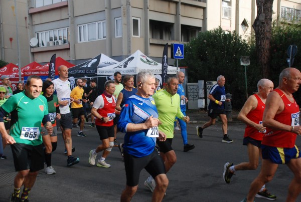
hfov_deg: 41.0
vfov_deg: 28.2
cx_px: 150
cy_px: 101
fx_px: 402
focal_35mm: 48
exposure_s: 1/1250
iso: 1000
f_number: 5
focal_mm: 32
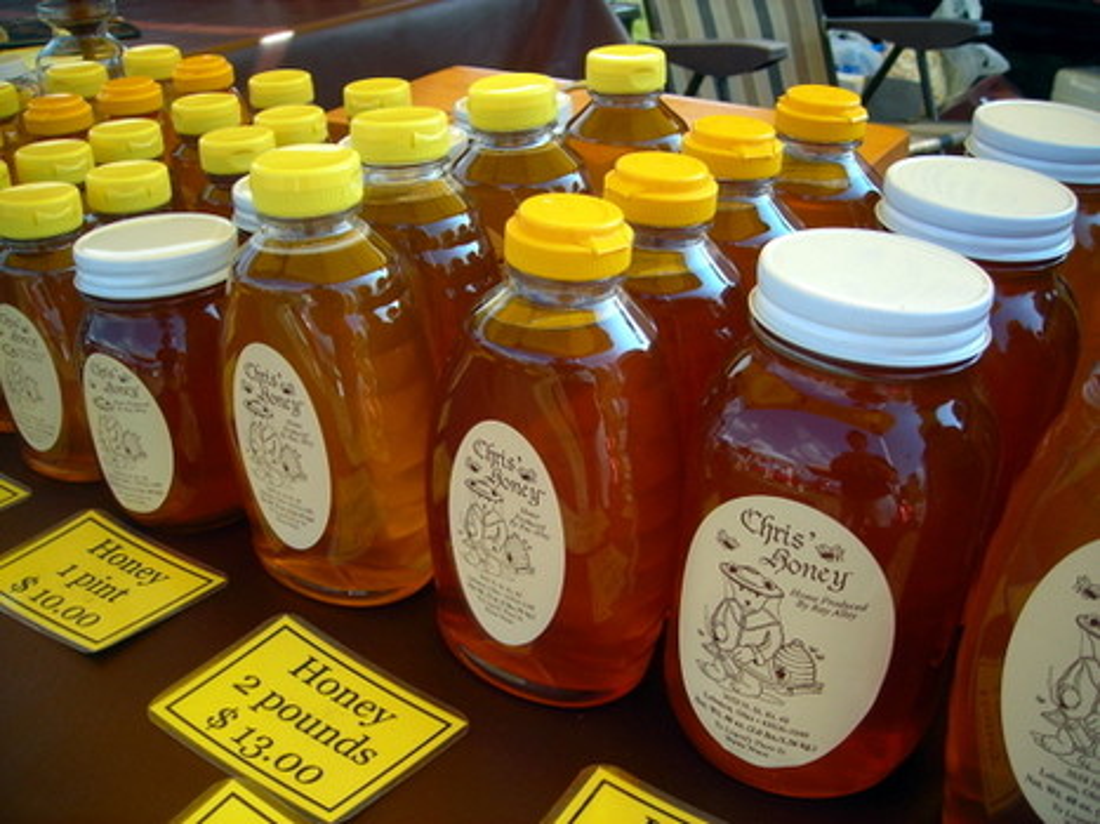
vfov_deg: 37.7
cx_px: 550
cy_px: 412
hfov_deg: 49.0
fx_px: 1207
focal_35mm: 38
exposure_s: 1/244
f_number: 3.2
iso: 50
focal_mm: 6.3
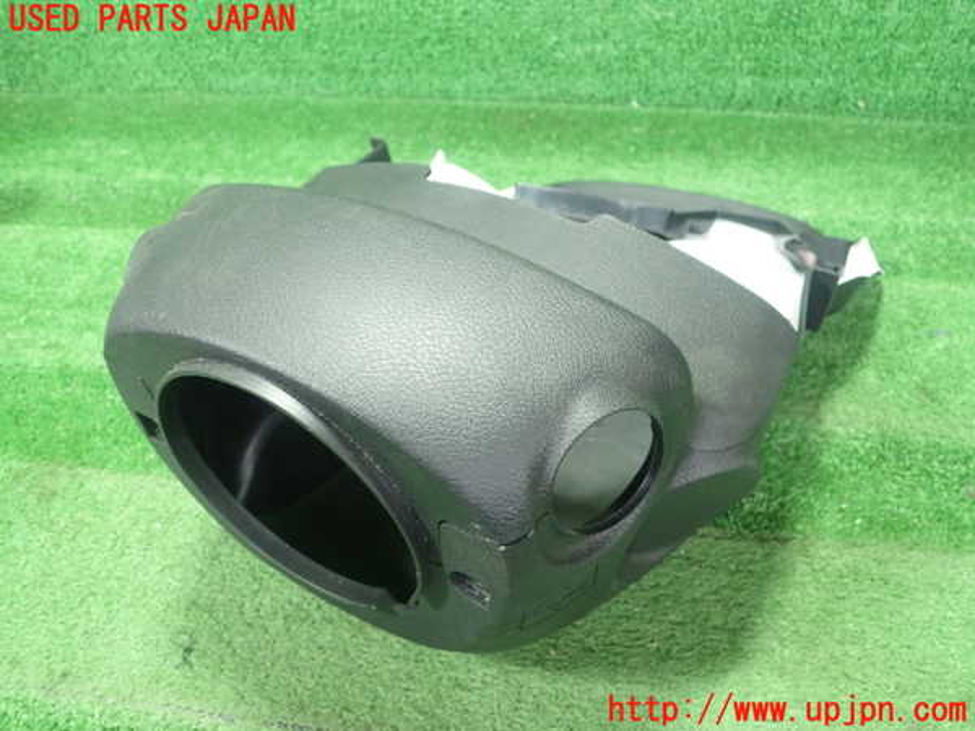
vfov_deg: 46.8
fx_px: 845
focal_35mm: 30
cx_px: 488
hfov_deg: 60.0
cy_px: 366
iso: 800
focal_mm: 5.5
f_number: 2.3
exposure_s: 1/100
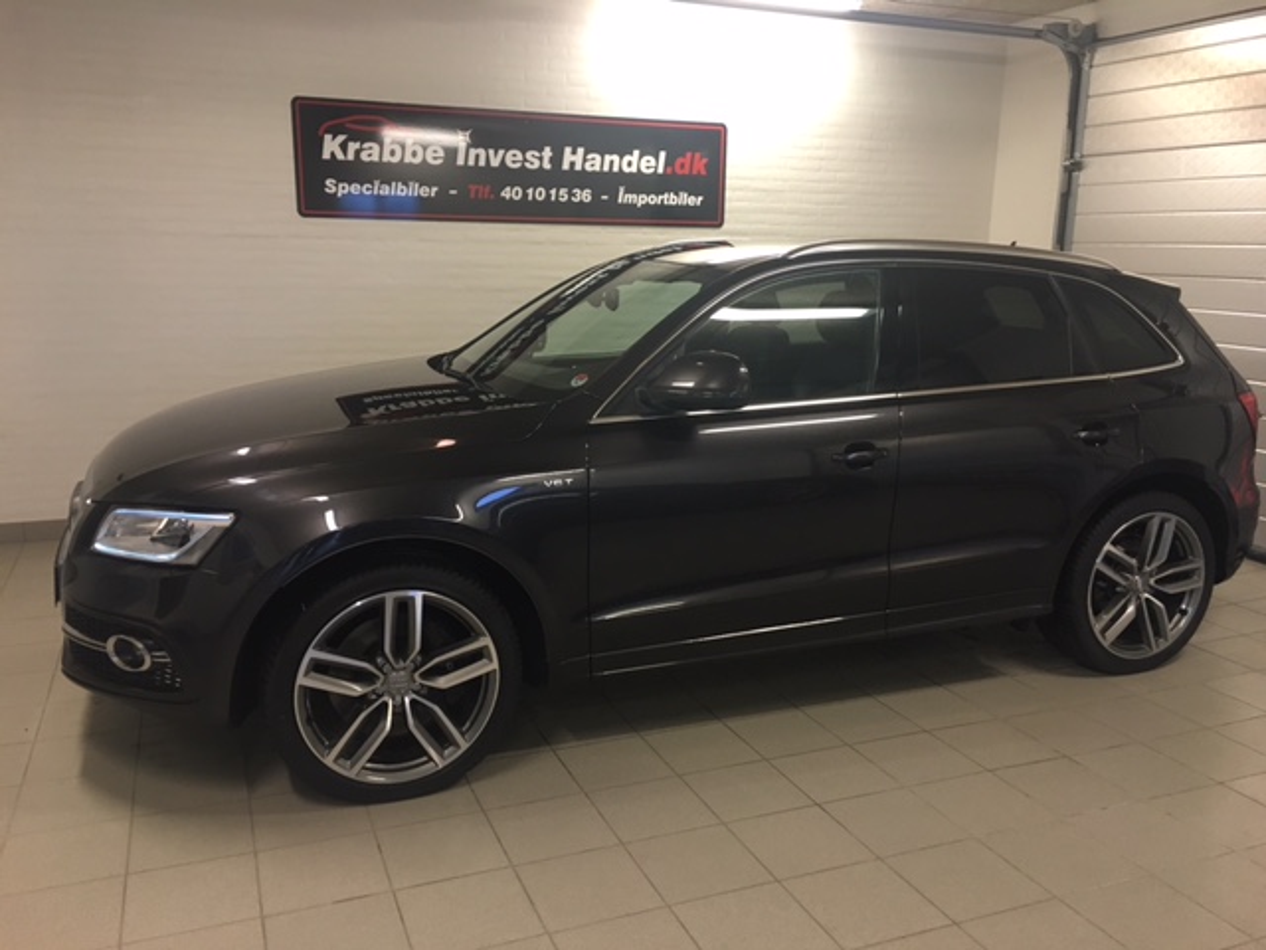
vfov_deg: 48.2
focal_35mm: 29
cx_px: 633
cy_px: 475
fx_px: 1061
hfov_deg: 61.7
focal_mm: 4.15
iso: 125
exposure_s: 1/33
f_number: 2.2
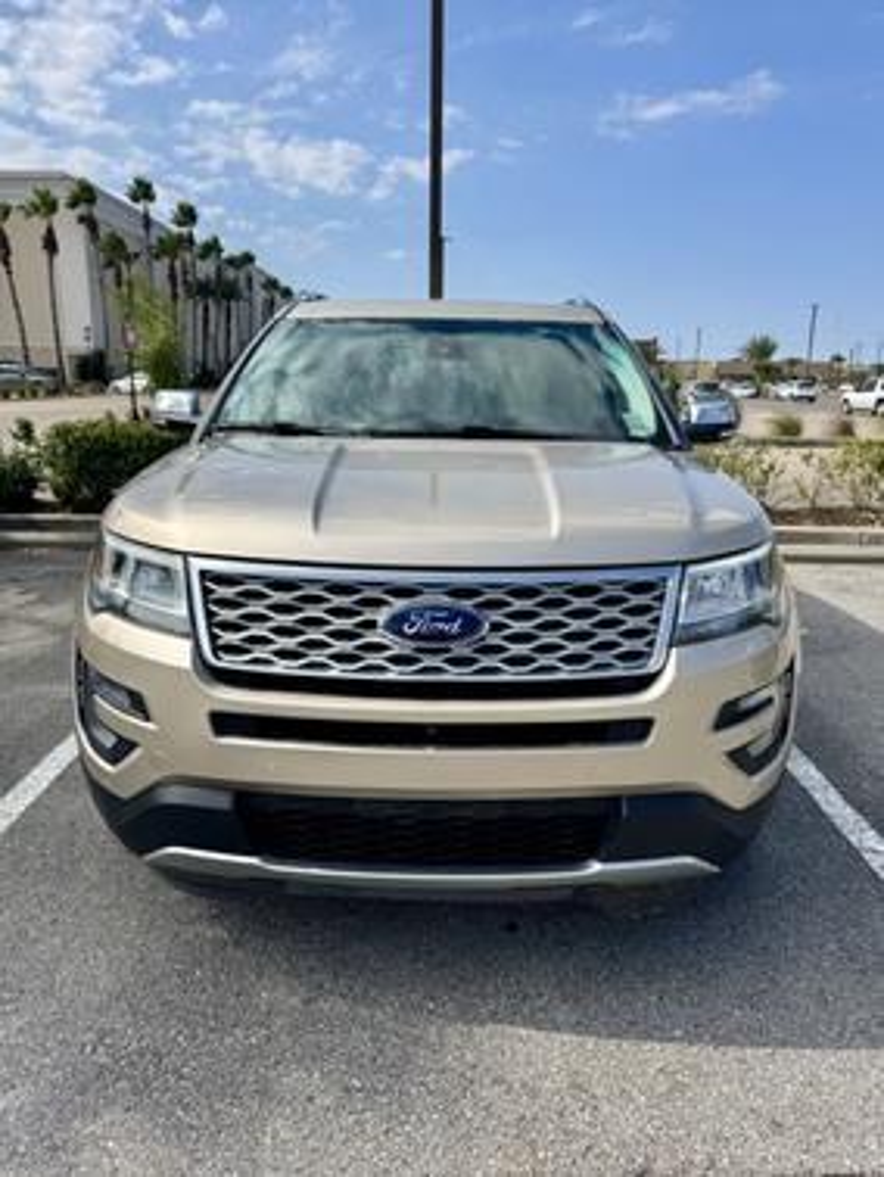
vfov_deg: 71.6
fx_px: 816
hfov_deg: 56.9
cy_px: 588
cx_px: 442
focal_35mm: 24
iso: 80
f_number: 1.78
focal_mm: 6.76
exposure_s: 1/5348
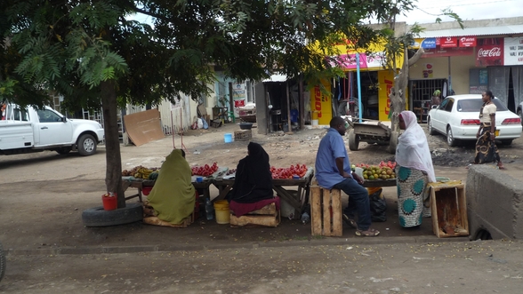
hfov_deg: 50.5
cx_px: 263
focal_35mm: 40
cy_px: 155
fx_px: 555
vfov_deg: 29.7
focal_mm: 6.3
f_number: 3.8
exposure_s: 1/400
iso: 100
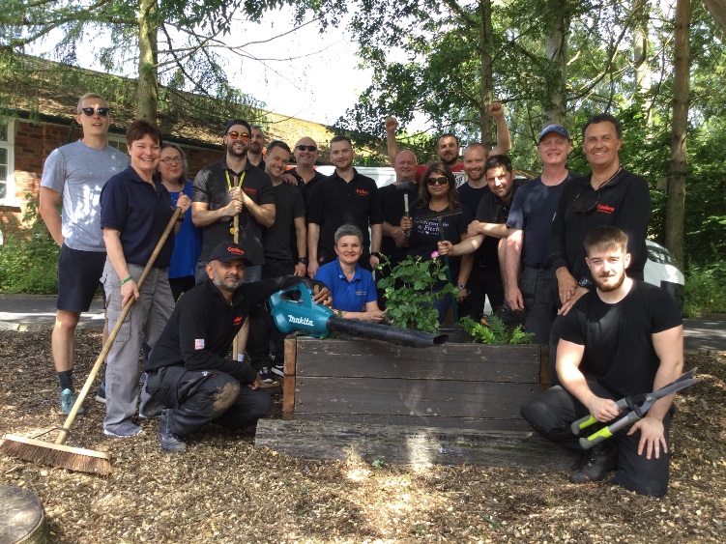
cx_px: 363
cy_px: 272
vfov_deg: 45.4
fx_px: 650
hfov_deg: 58.4
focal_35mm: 31
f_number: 2.4
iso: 25
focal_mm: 3.3
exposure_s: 1/100
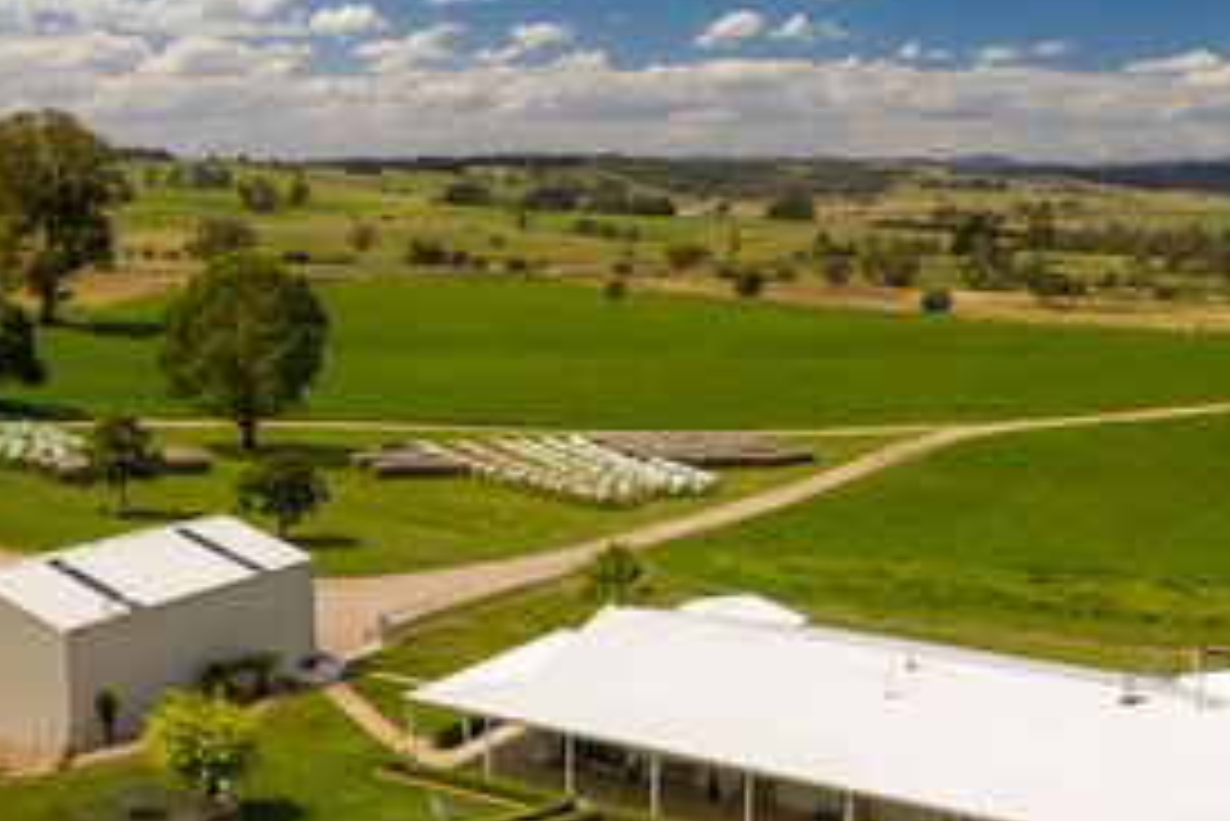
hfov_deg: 41.0
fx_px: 1641
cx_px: 718
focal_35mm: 48
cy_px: 415
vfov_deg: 28.1
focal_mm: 10.26
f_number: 4
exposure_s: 1/100
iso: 100
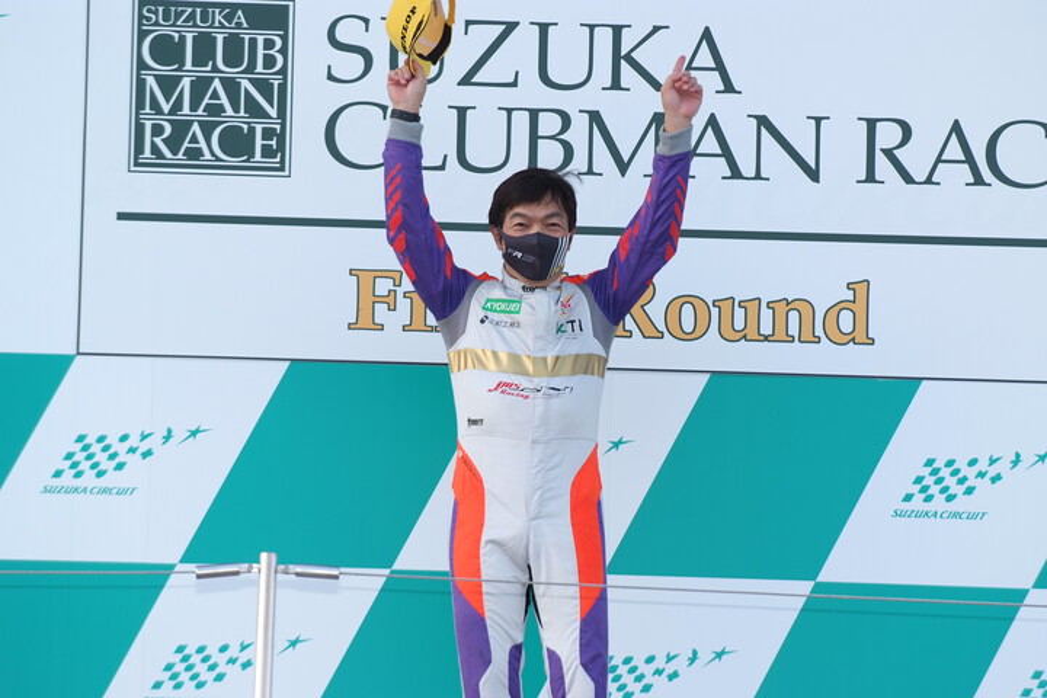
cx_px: 524
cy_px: 349
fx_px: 8724
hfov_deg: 6.9
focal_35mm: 300
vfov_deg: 4.6
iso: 100
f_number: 5.6
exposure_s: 1/125
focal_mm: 200
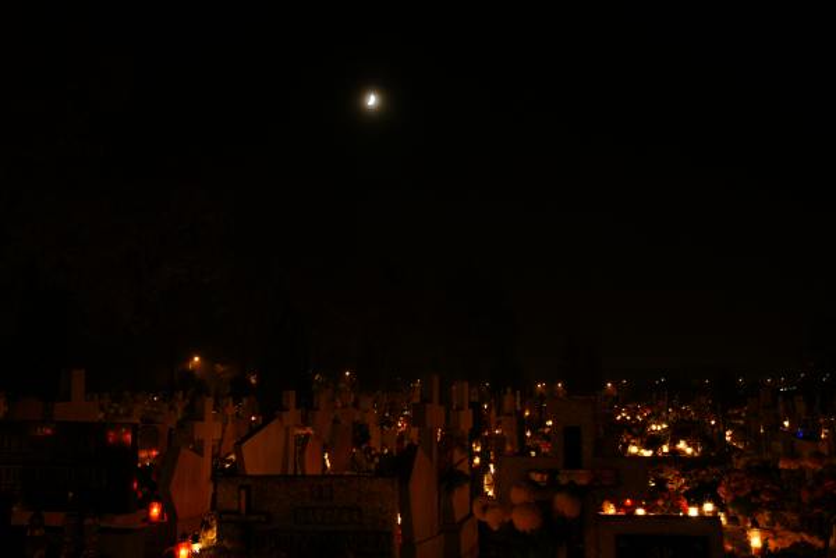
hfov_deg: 49.6
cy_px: 279
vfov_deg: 34.2
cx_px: 418
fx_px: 906
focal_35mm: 39
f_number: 2.8
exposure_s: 1/5
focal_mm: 26
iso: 400
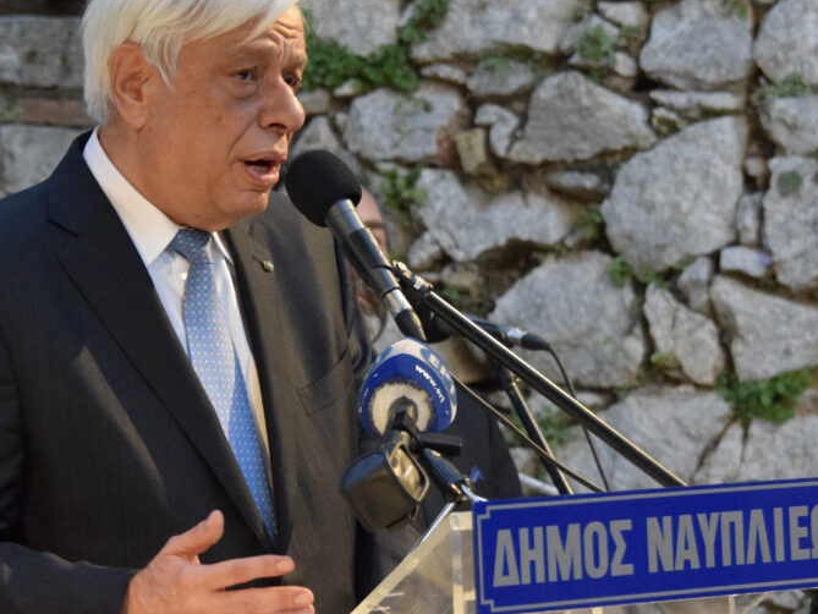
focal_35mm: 203
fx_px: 4798
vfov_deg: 7.3
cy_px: 239
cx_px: 362
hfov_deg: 9.7
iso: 6400
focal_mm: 92
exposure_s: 1/400
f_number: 5.3
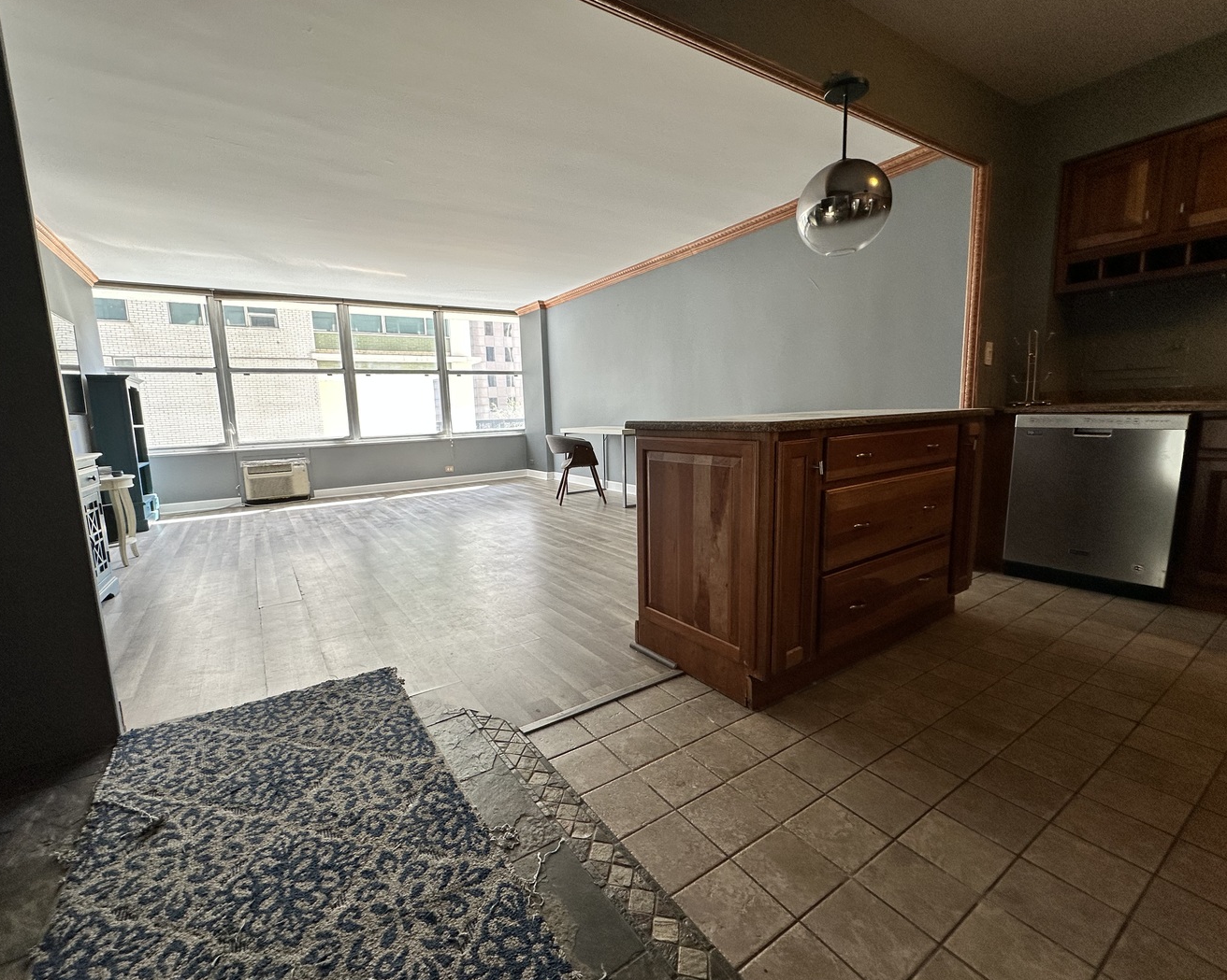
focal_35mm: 15
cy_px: 491
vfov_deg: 84.0
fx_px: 545
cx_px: 585
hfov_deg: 96.7
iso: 80
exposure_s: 1/99
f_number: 2.2
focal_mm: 2.22
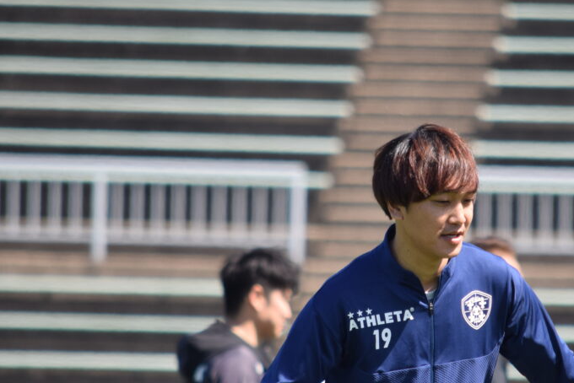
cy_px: 229
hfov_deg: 2.4
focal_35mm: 860
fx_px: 13717
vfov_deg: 1.6
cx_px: 399
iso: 250
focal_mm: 300
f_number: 5.6
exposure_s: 1/640
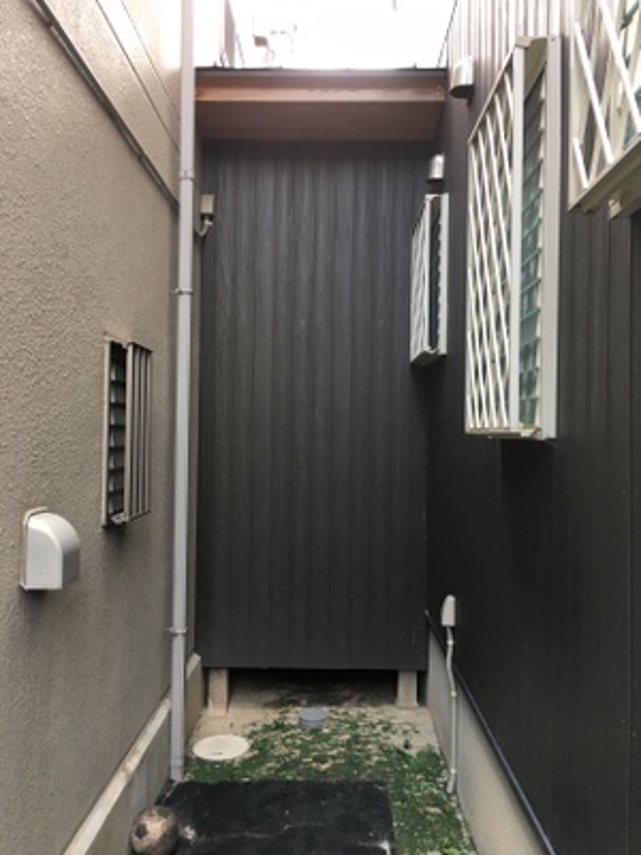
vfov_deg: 61.7
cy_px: 428
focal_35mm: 29
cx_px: 320
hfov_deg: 48.2
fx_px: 716
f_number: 2.2
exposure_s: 1/40
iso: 25
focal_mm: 4.15
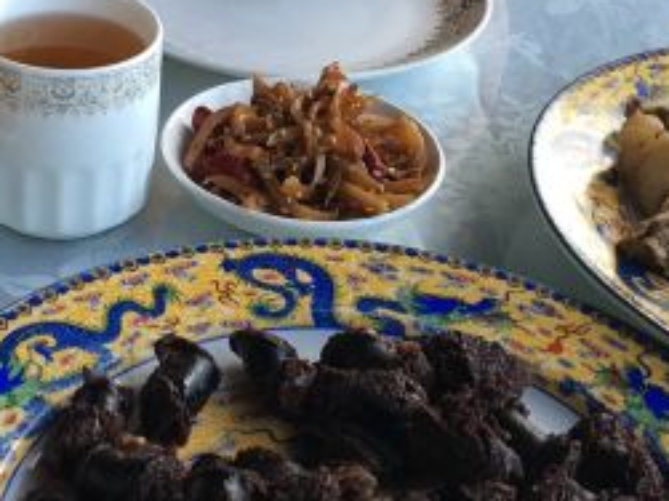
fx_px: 1565
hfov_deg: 24.1
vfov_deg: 18.2
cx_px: 272
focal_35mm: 81
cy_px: 199
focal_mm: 4.15
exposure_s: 1/33
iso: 50
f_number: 2.2
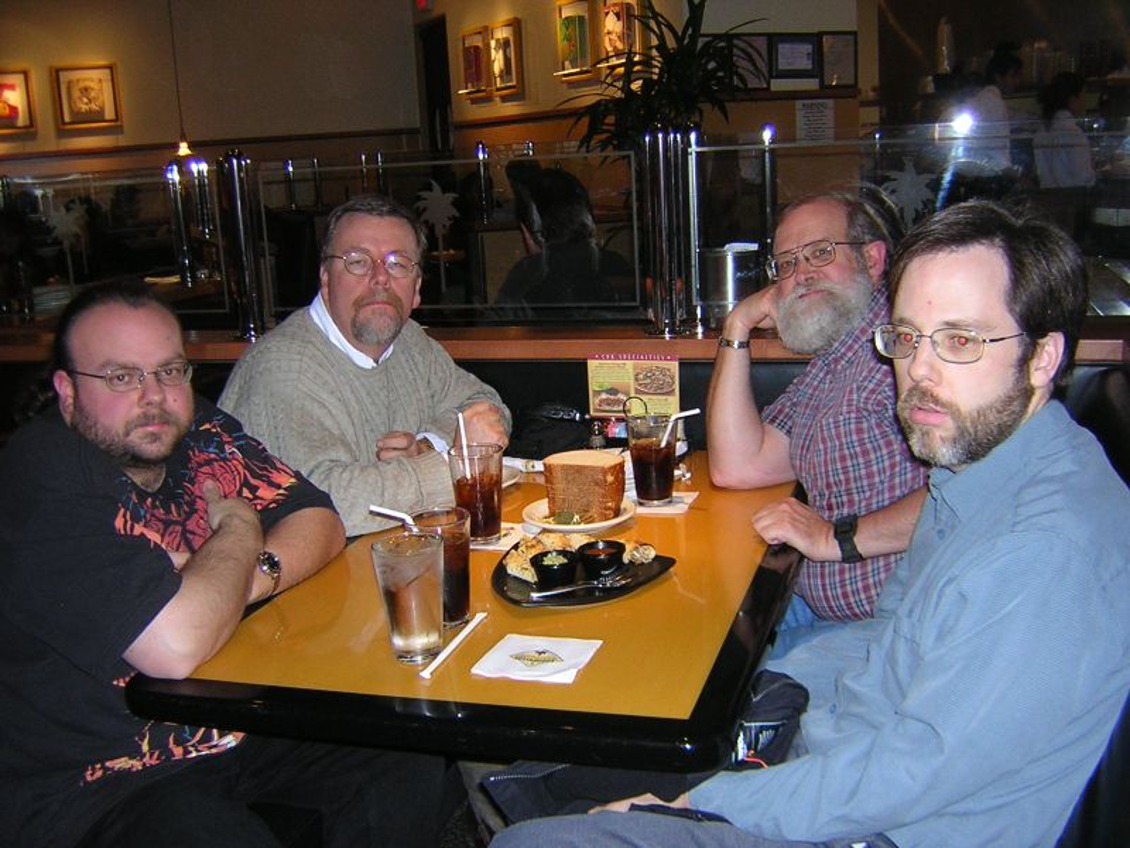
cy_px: 424
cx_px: 565
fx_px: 1175
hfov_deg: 51.4
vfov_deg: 39.7
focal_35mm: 36
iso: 245
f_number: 2.6
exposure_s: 1/60.1
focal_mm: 4.7
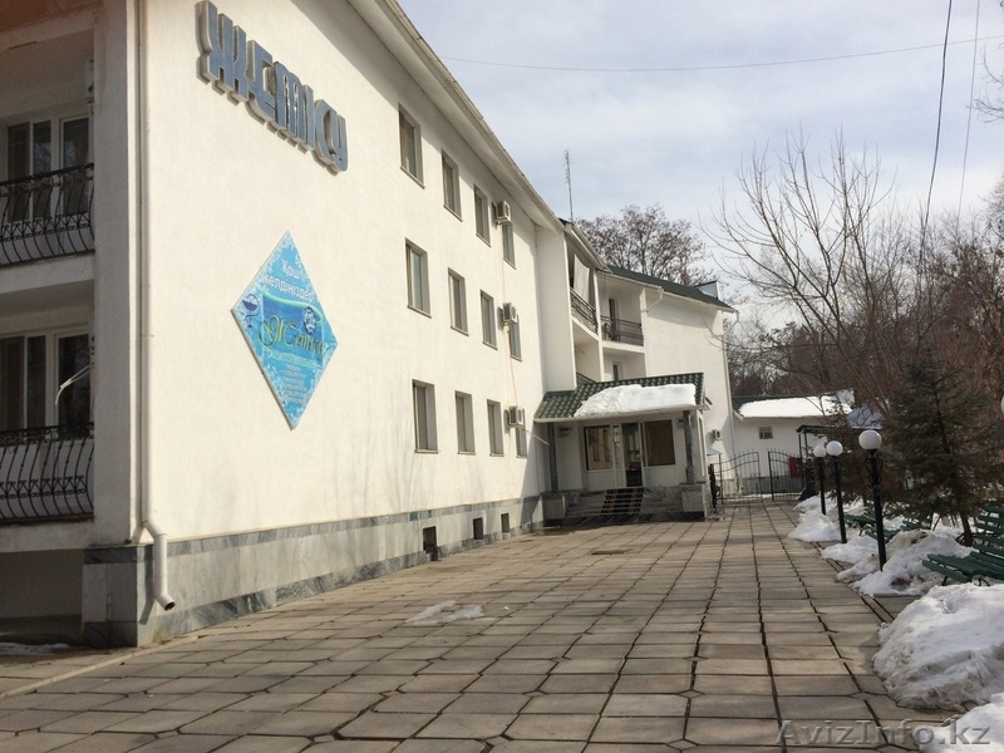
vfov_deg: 46.8
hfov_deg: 60.0
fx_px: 870
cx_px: 502
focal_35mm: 30
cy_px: 376
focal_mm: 4.12
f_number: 2.2
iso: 40
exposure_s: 1/3731
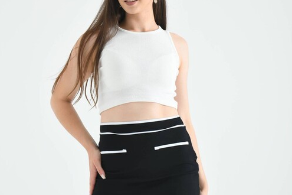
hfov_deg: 19.3
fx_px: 860
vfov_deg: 12.9
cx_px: 147
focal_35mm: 106
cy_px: 117
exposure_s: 1/125
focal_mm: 70
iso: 100
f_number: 6.3
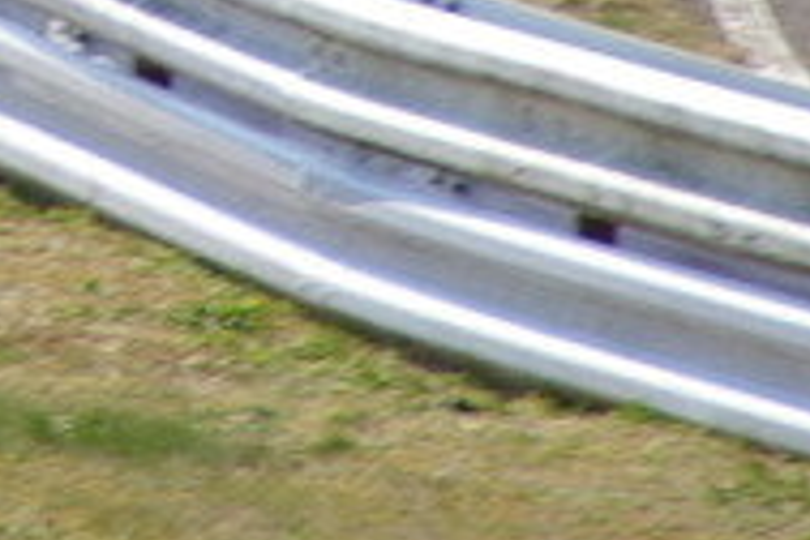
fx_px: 45761
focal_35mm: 2034
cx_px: -484
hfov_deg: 1.0
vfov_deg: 0.7
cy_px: -810
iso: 200
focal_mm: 250
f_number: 8
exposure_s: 1/500
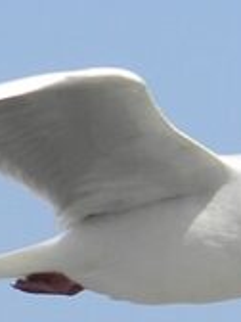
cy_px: 138
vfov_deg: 2.8
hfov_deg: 2.1
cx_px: 176
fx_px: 6461
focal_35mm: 696
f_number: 5.2
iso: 80
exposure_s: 1/454
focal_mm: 33.1
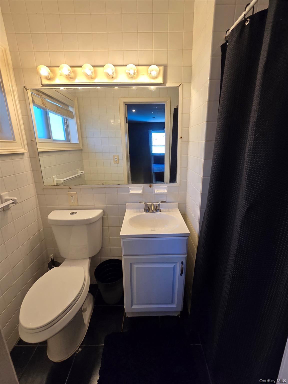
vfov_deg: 106.2
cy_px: 192
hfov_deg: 89.9
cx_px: 144
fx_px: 144
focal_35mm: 13
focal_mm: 2.2
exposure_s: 1/120
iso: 64
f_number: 2.2
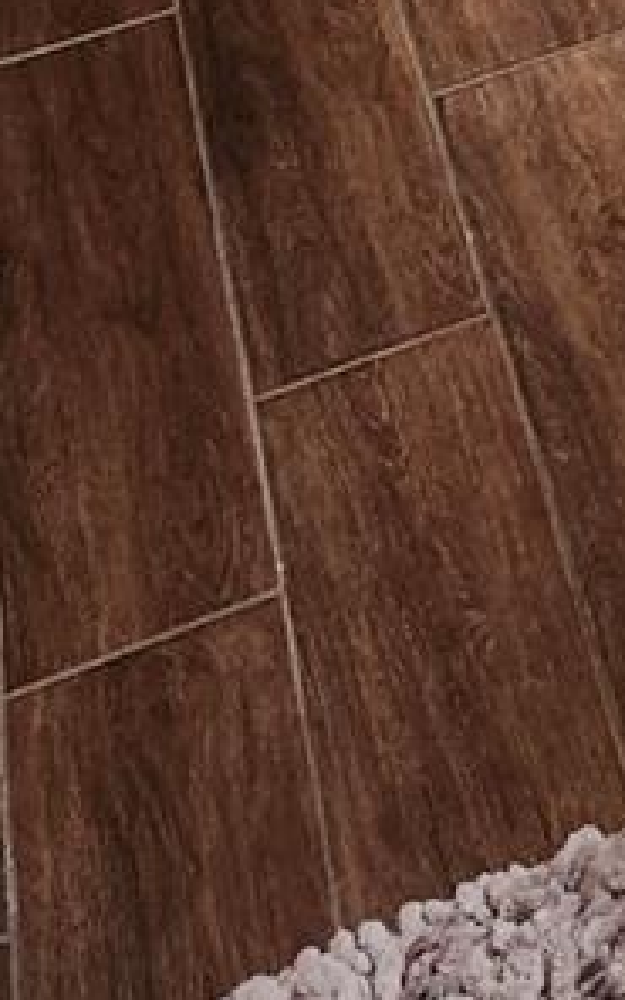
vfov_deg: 16.1
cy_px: -1020
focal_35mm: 99
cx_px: 1304
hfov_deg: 11.7
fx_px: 2698
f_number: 1.8
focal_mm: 5.54
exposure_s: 1/120
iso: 500
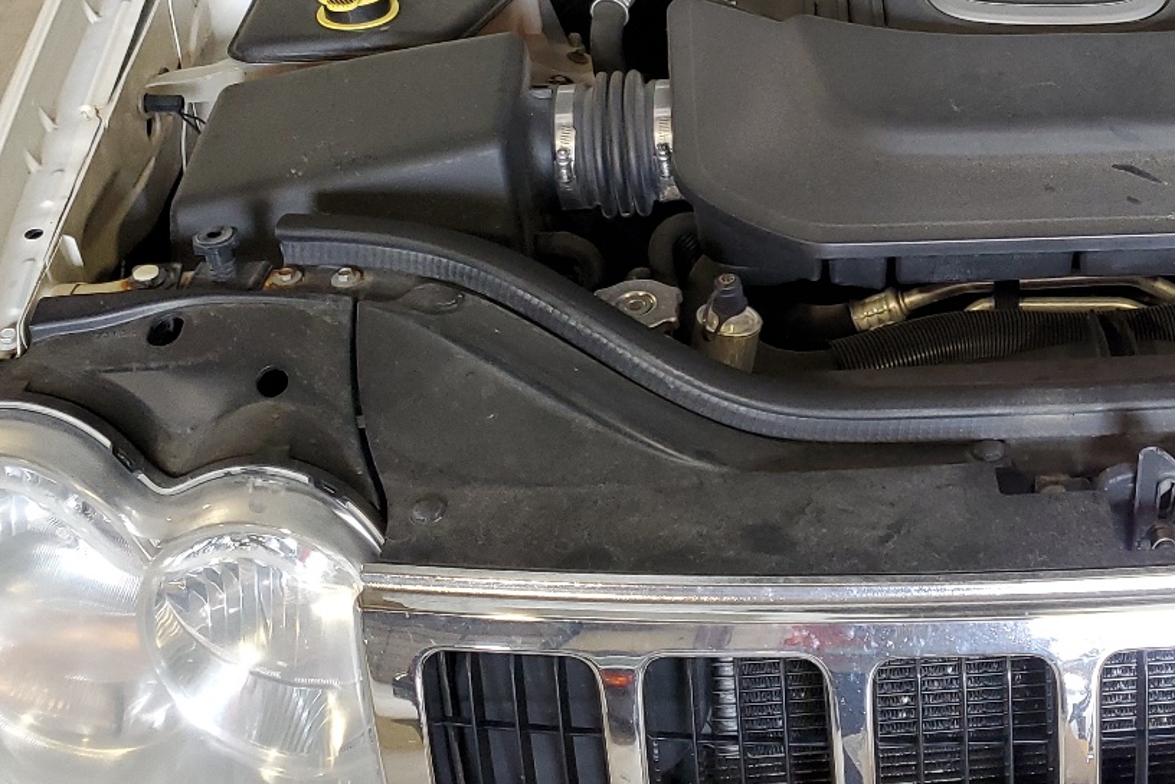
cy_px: 169
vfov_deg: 25.1
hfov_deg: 35.7
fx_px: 1730
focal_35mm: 53
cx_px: 1008
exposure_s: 1/60.2
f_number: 1.5
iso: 113
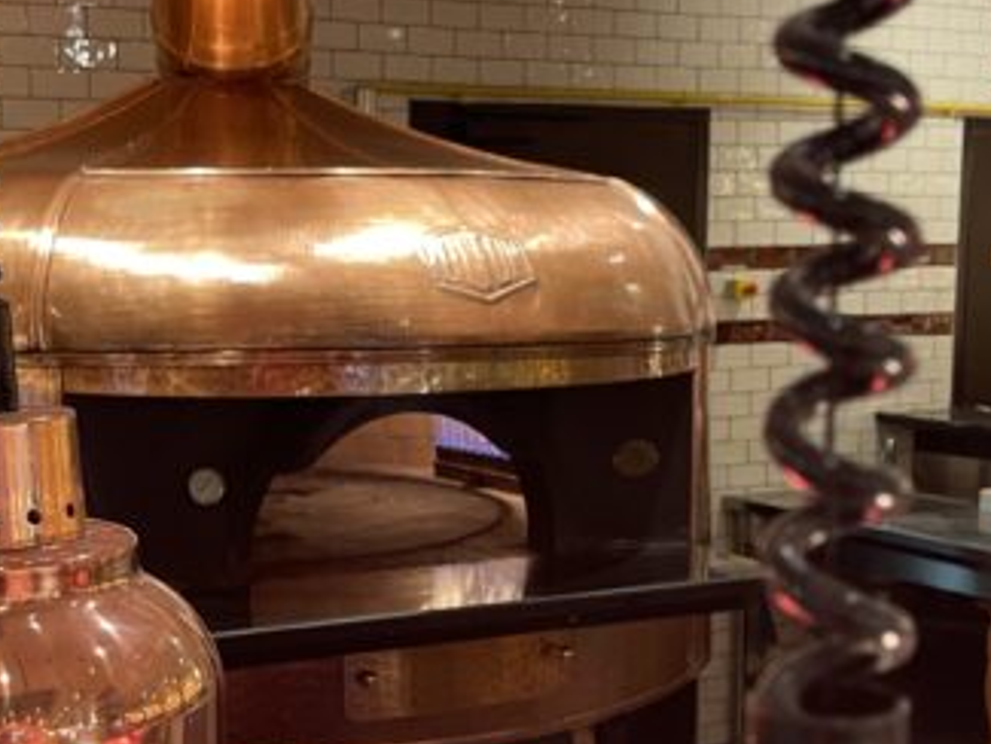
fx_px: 1690
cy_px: 488
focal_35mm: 59
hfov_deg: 32.6
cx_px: 393
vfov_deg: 24.7
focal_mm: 5.1
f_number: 1.6
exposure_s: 1/50
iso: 160
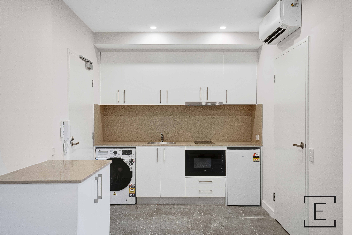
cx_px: 176
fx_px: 303
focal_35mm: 31
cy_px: 118
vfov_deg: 42.3
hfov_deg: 60.3
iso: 200
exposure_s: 1/15
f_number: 8
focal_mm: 31
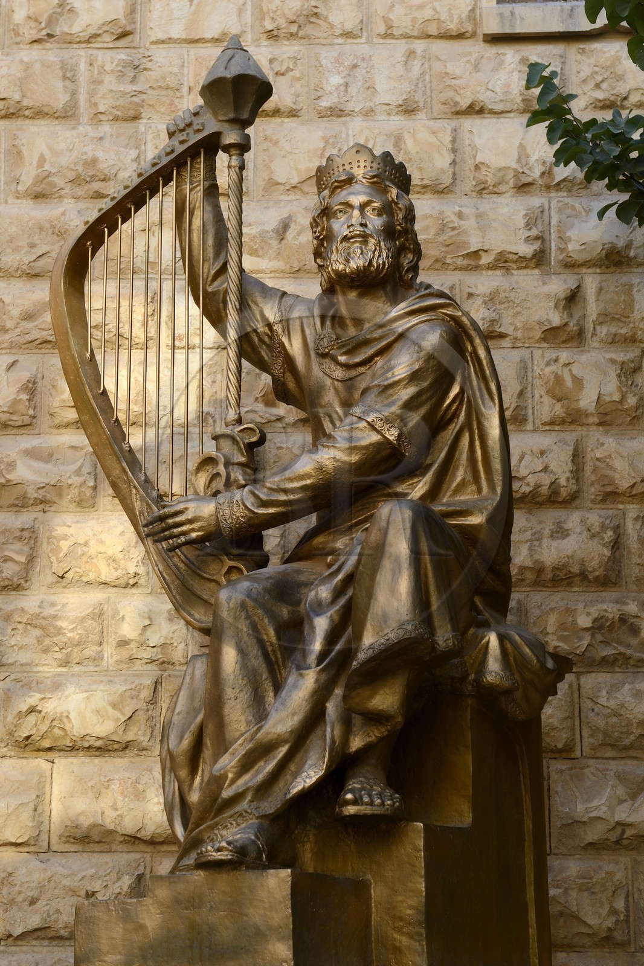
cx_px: 322
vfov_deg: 32.4
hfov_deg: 21.9
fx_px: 1664
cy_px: 483
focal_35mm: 62
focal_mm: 62
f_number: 5.6
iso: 200
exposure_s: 1/250
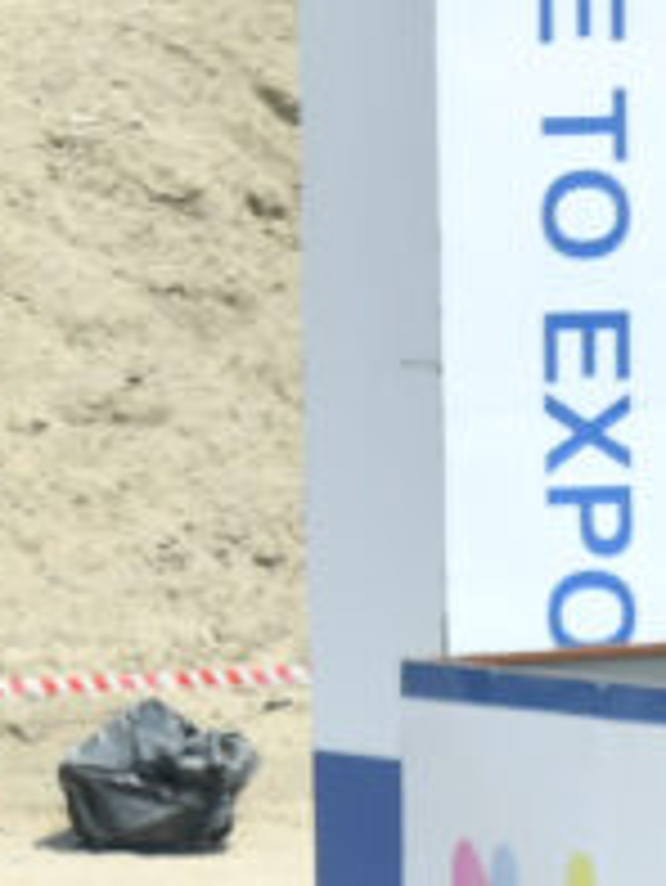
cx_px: -1328
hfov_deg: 1.0
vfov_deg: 1.3
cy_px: -396
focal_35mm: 1499
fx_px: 38412
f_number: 5.6
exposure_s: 1/3200
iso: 400
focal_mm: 200
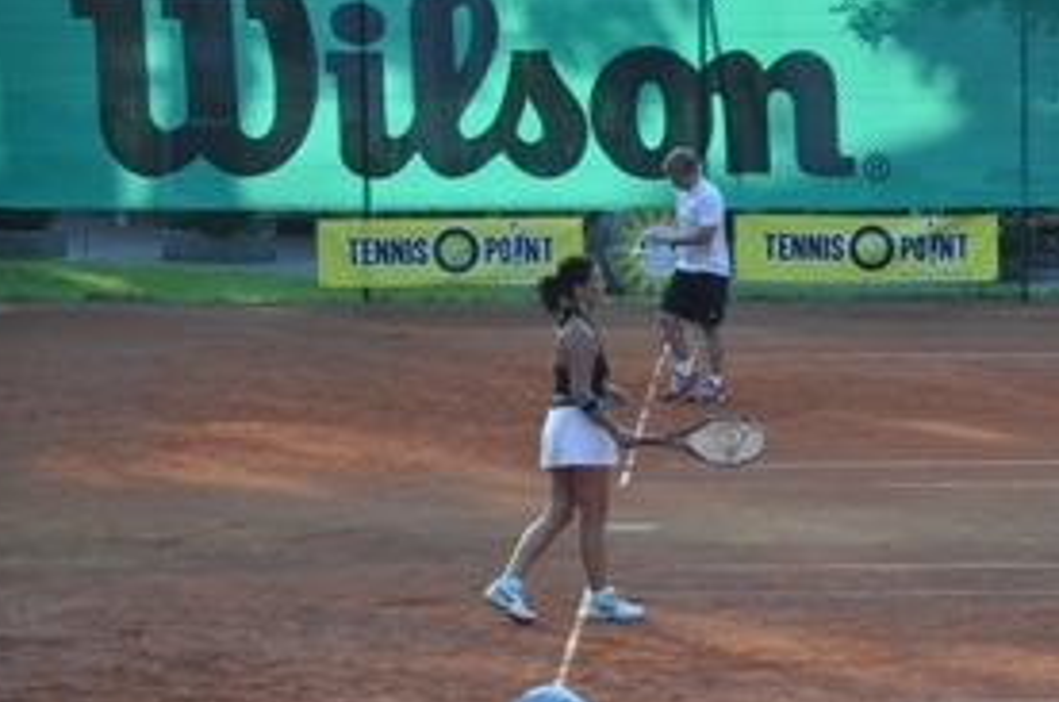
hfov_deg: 8.1
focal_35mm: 256
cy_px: 491
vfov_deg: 5.3
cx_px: 798
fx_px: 7512
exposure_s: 1/500
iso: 800
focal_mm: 105
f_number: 5.6
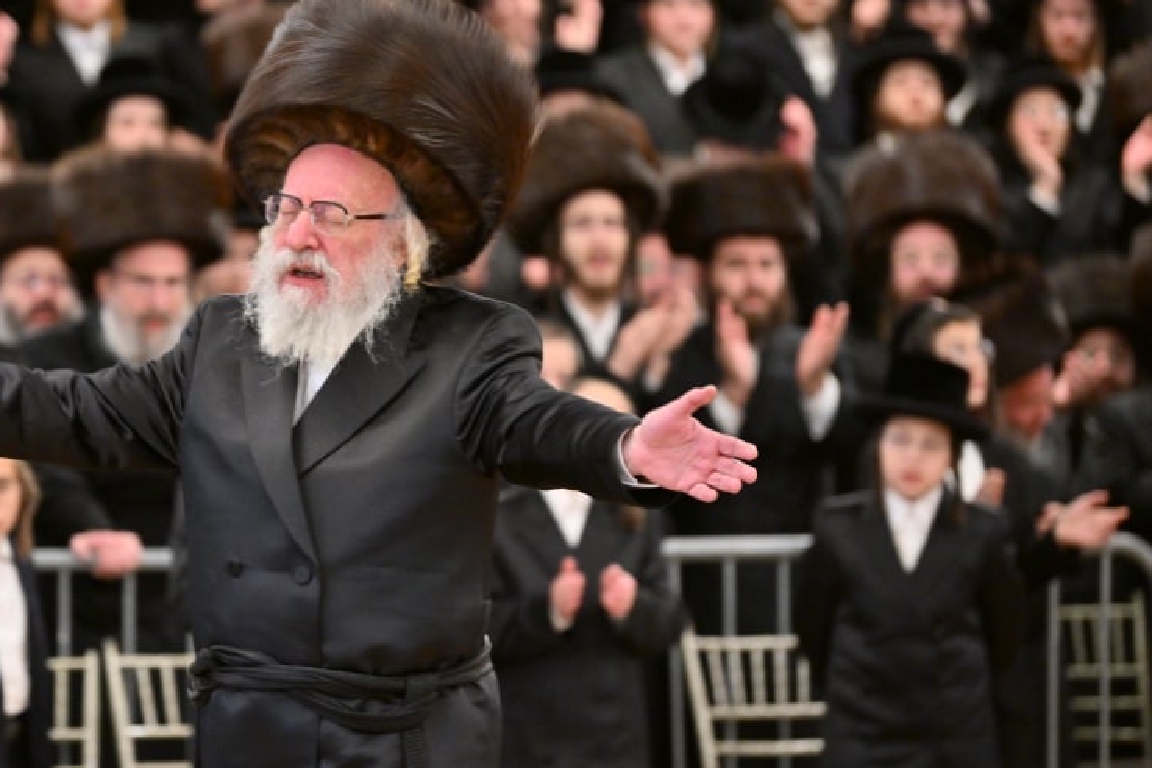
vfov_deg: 6.2
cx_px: 357
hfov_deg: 9.3
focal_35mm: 222
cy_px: 375
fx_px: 7103
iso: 1600
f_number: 2.8
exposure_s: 1/160
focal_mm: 160
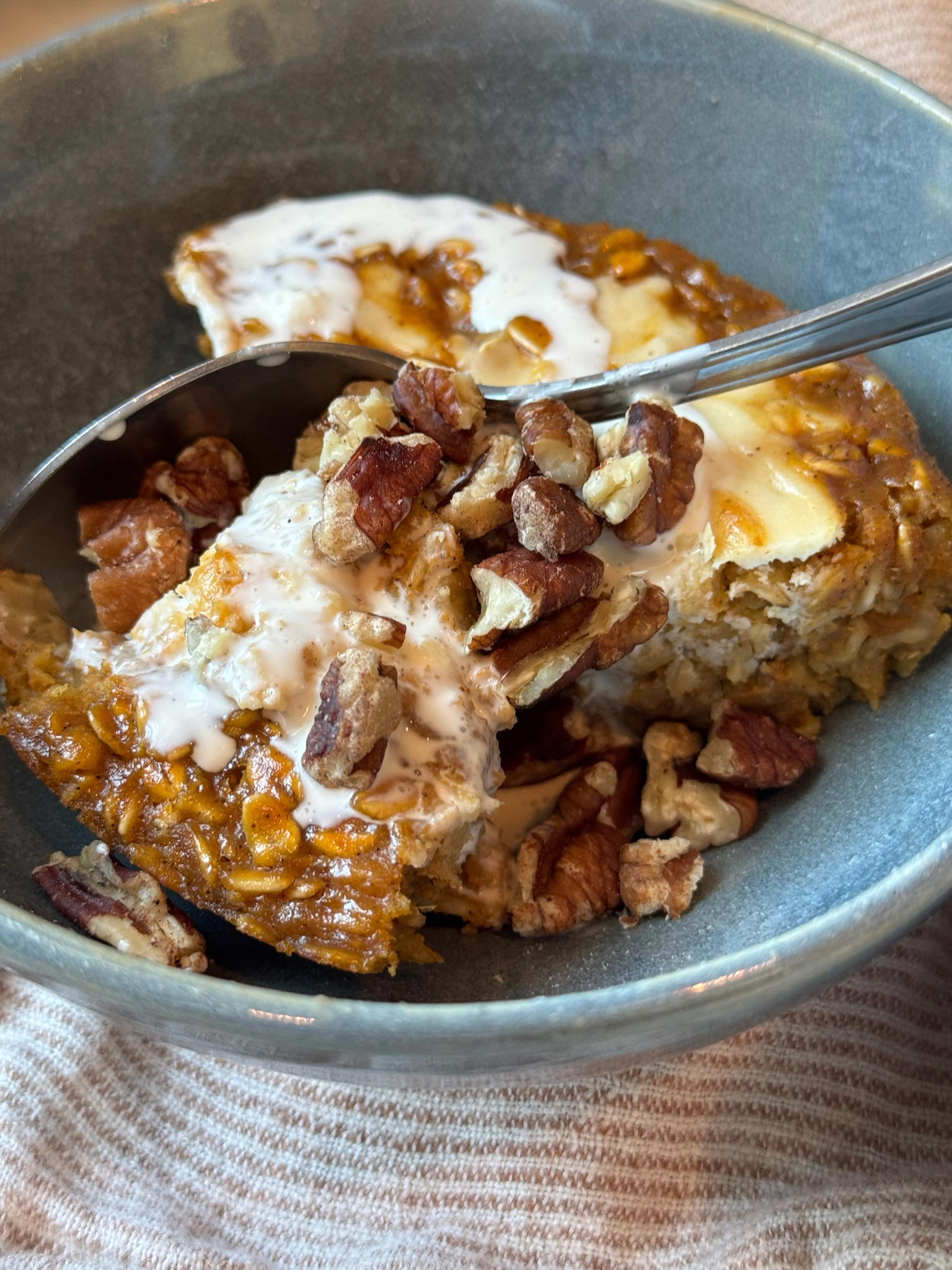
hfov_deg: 30.3
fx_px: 1760
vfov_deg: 39.7
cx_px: 476
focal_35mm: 48
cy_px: 635
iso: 125
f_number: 1.78
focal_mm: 6.76
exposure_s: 1/60
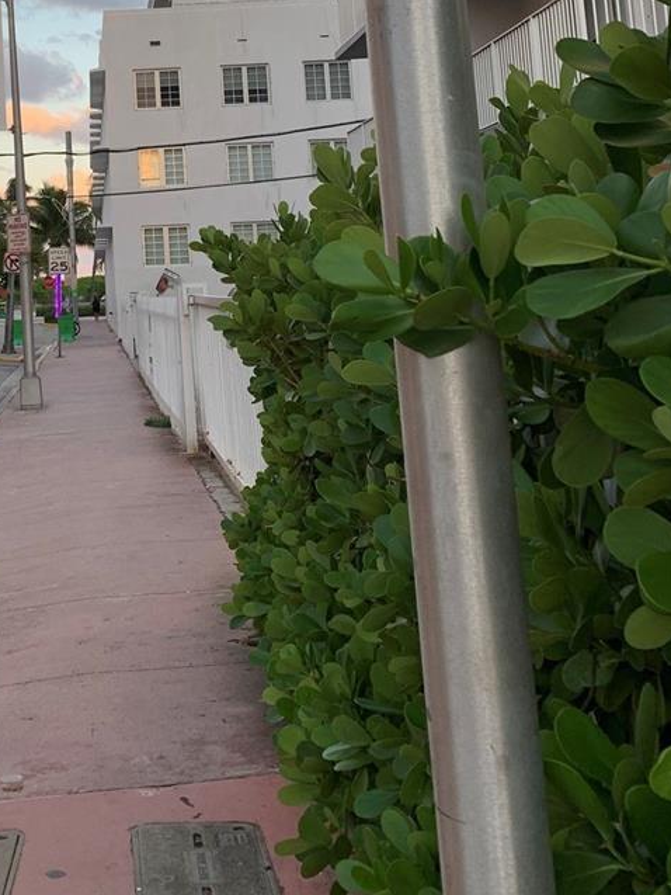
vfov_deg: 36.9
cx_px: 51
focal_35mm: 49
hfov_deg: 28.4
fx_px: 1266
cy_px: 121
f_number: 1.8
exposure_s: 1/260
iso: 25
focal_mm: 4.25
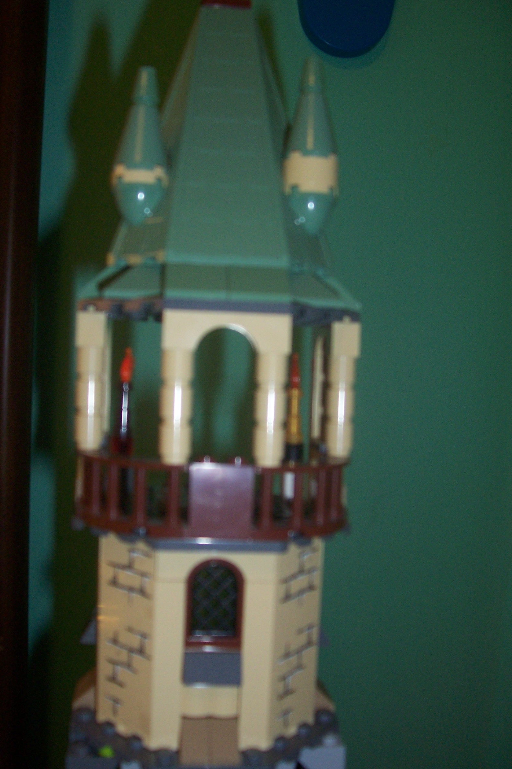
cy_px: 386
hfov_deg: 36.8
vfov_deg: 53.1
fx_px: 768
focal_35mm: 36
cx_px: 221
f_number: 2.7
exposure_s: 1/60
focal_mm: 5.6
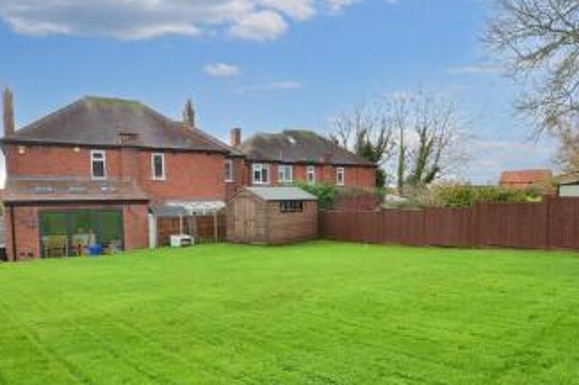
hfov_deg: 78.5
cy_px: 227
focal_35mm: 22
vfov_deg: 56.8
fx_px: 353
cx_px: 269
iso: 200
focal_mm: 10
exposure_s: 1/160
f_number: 6.3
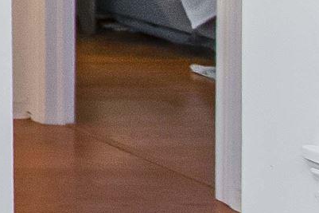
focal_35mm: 115
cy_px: -192
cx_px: -671
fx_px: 1019
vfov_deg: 11.0
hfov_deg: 10.8
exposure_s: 1/60
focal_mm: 10
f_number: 5.6
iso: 800
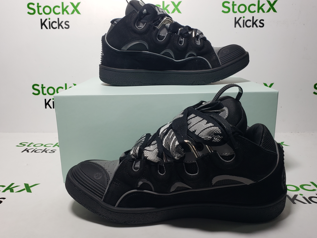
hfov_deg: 63.4
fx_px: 256
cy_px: 115
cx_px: 162
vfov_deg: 49.7
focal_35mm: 28
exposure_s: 1/173
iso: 50
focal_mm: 4.3
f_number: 2.4
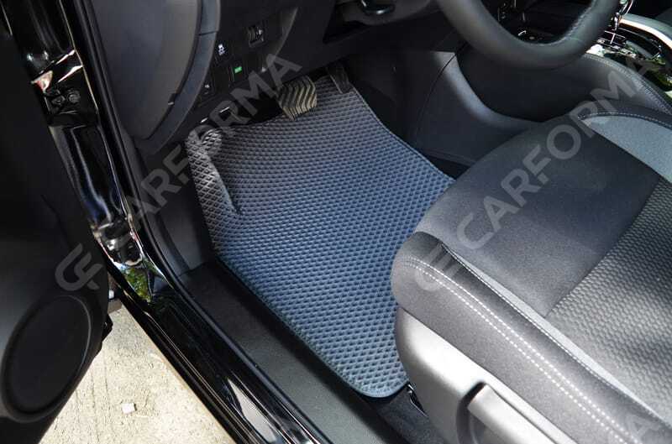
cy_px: 222
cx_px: 336
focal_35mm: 30
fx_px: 559
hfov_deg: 62.1
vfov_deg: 43.4
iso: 400
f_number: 4.5
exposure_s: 1/80
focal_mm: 20
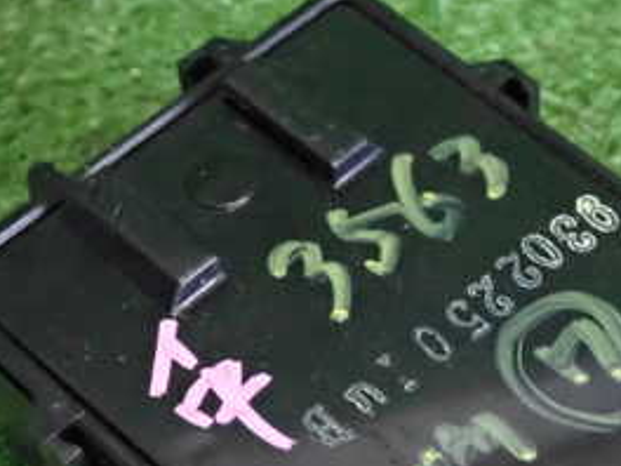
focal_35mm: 100
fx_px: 1794
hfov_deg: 19.4
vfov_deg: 14.6
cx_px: 508
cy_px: 428
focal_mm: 7.84
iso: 3200
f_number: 2.9
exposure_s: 1/60
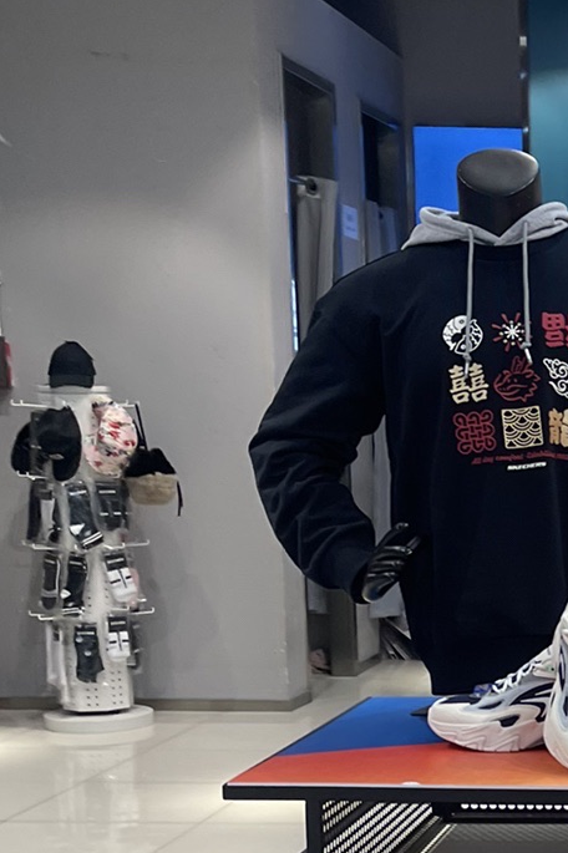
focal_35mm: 79
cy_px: 775
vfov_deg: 24.9
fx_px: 1871
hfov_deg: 15.5
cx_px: 933
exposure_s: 1/100
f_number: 1.6
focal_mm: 5.1
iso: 50
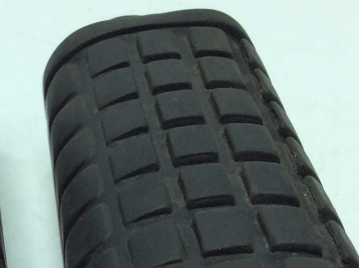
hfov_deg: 20.0
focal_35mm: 96
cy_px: 267
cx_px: 19
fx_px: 994
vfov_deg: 15.1
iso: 32
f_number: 2.4
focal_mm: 3.3
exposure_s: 1/314
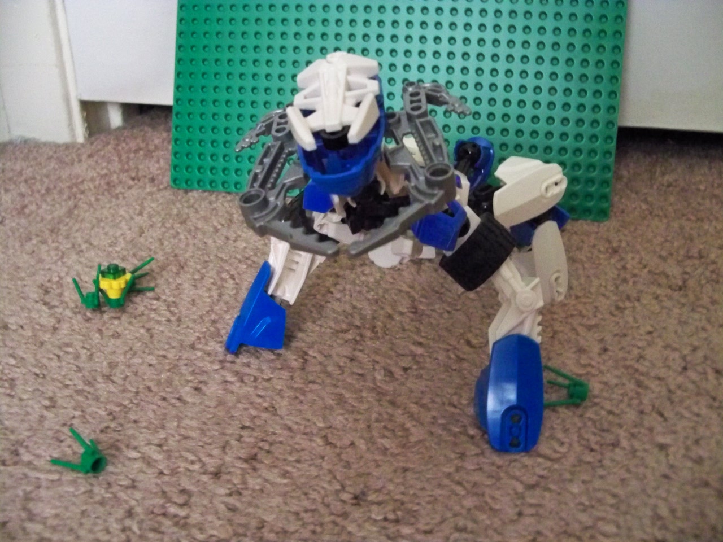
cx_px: 362
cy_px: 271
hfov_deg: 52.6
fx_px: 731
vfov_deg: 40.7
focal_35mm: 35
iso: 1600
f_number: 3.5
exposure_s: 1/8
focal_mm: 6.2
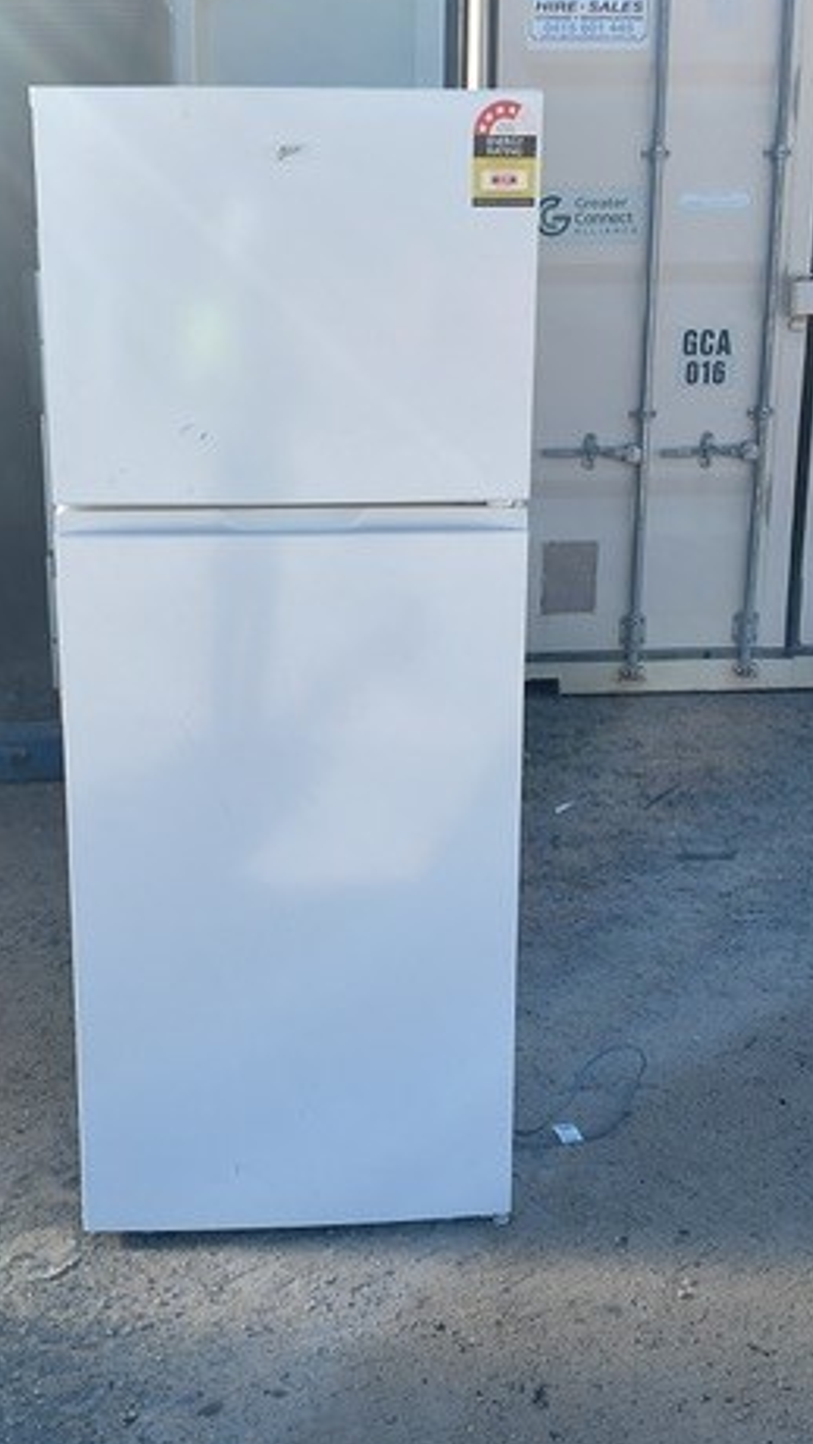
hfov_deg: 27.1
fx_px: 1685
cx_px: 345
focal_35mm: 44
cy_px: 731
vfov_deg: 46.4
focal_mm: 3
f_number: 1.8
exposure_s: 1/1035
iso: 16
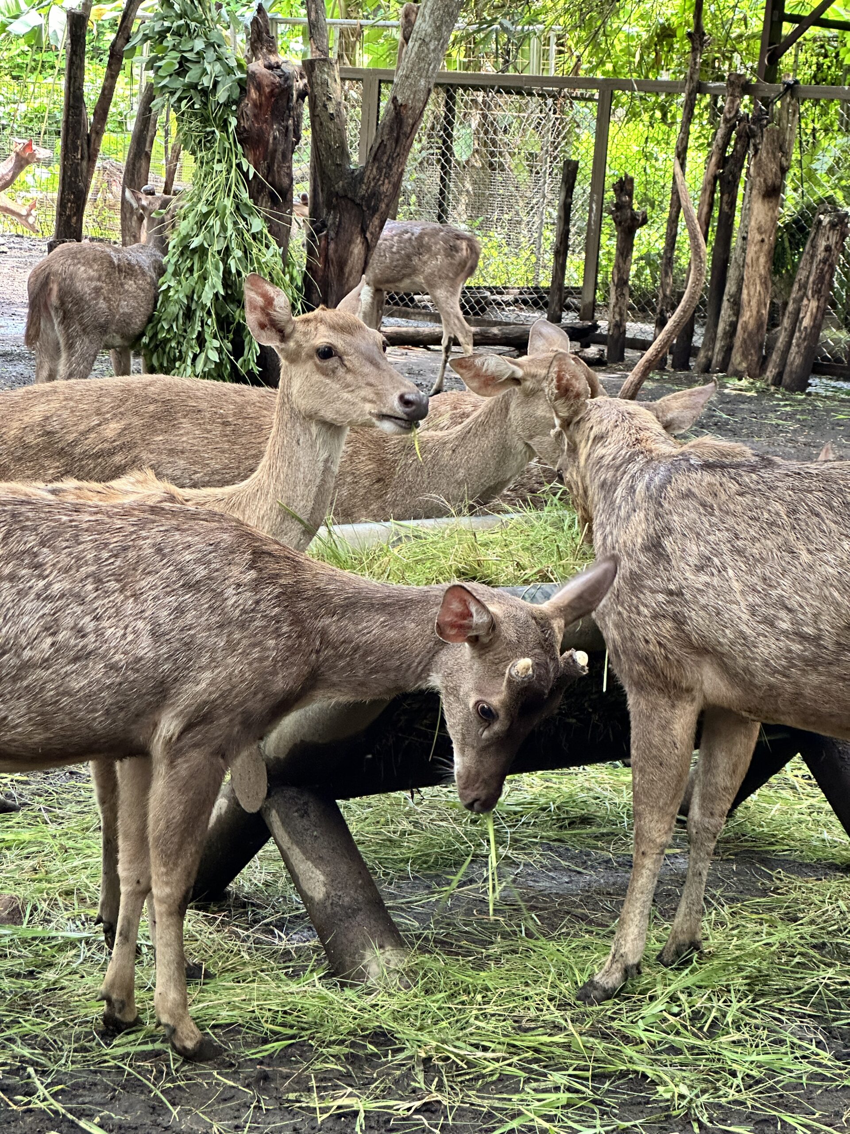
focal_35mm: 77
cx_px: 425
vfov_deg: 25.3
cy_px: 567
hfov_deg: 19.1
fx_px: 2521
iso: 200
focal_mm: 9
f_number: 2.8
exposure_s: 1/99
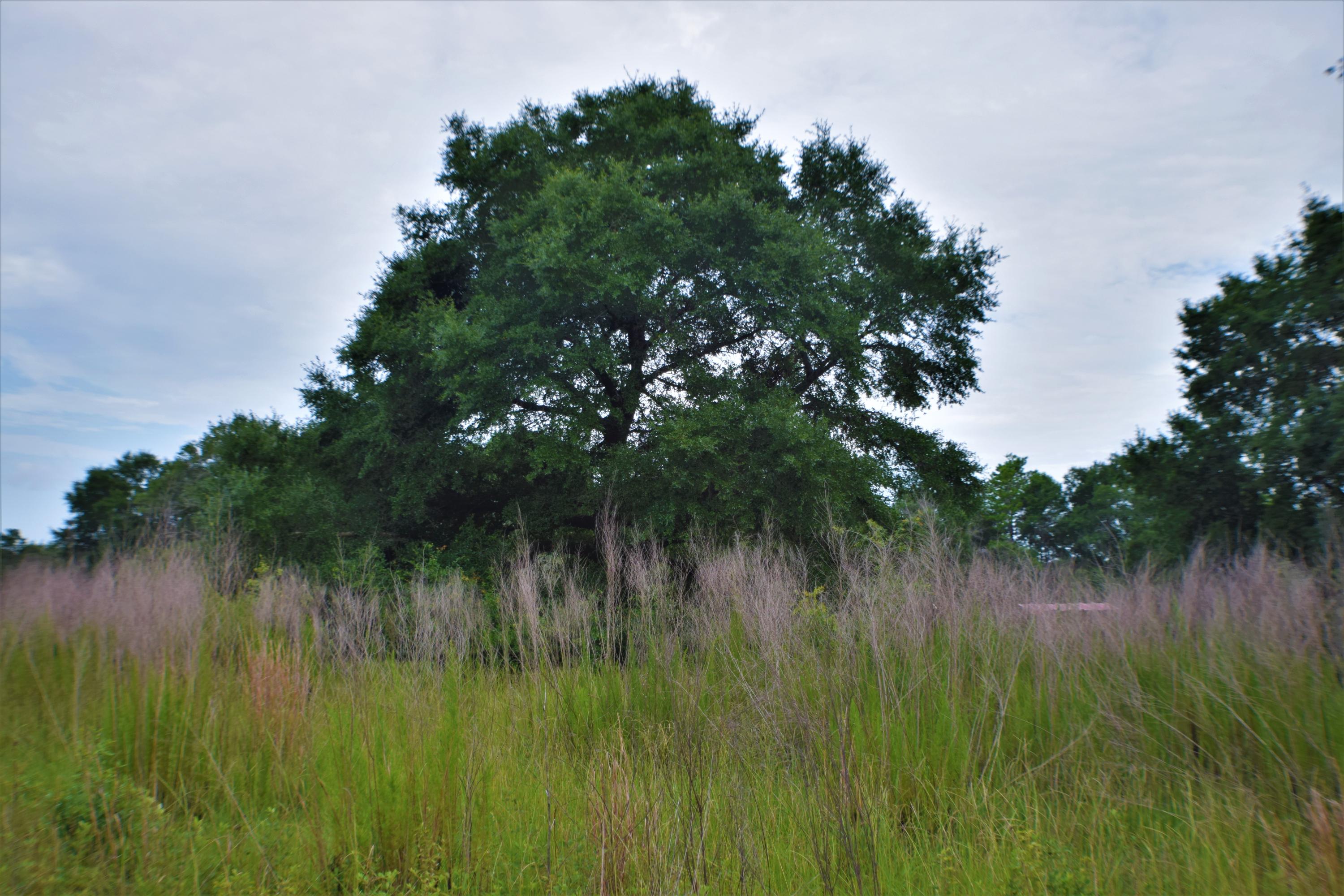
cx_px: 672
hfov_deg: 43.6
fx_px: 1680
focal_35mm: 45
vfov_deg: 29.9
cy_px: 448
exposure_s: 1/320
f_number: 4.2
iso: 100
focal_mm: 30
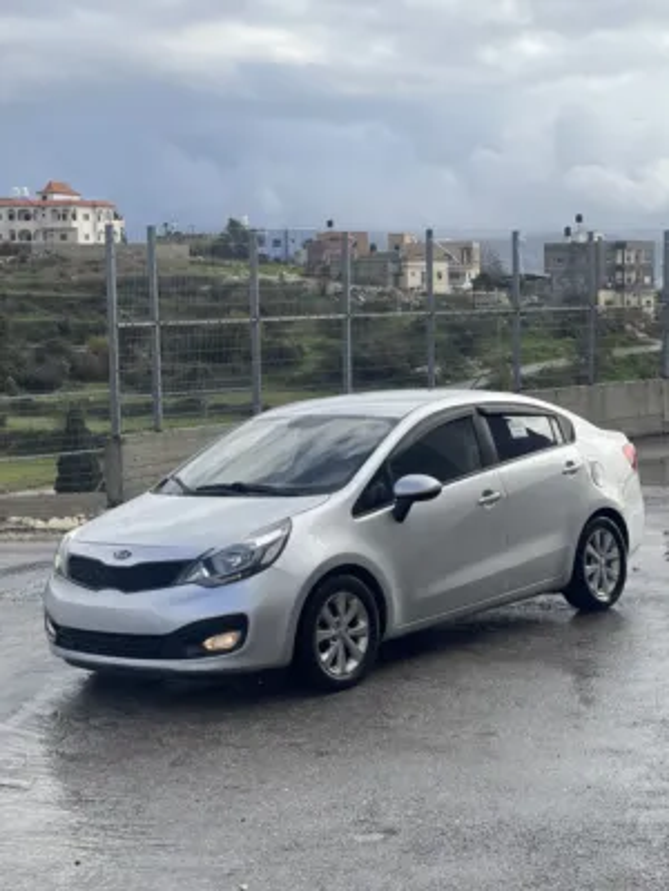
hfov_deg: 22.9
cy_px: 446
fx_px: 1649
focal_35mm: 64
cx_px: 334
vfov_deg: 30.3
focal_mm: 7.5
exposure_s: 1/1054
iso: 32
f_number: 2.2
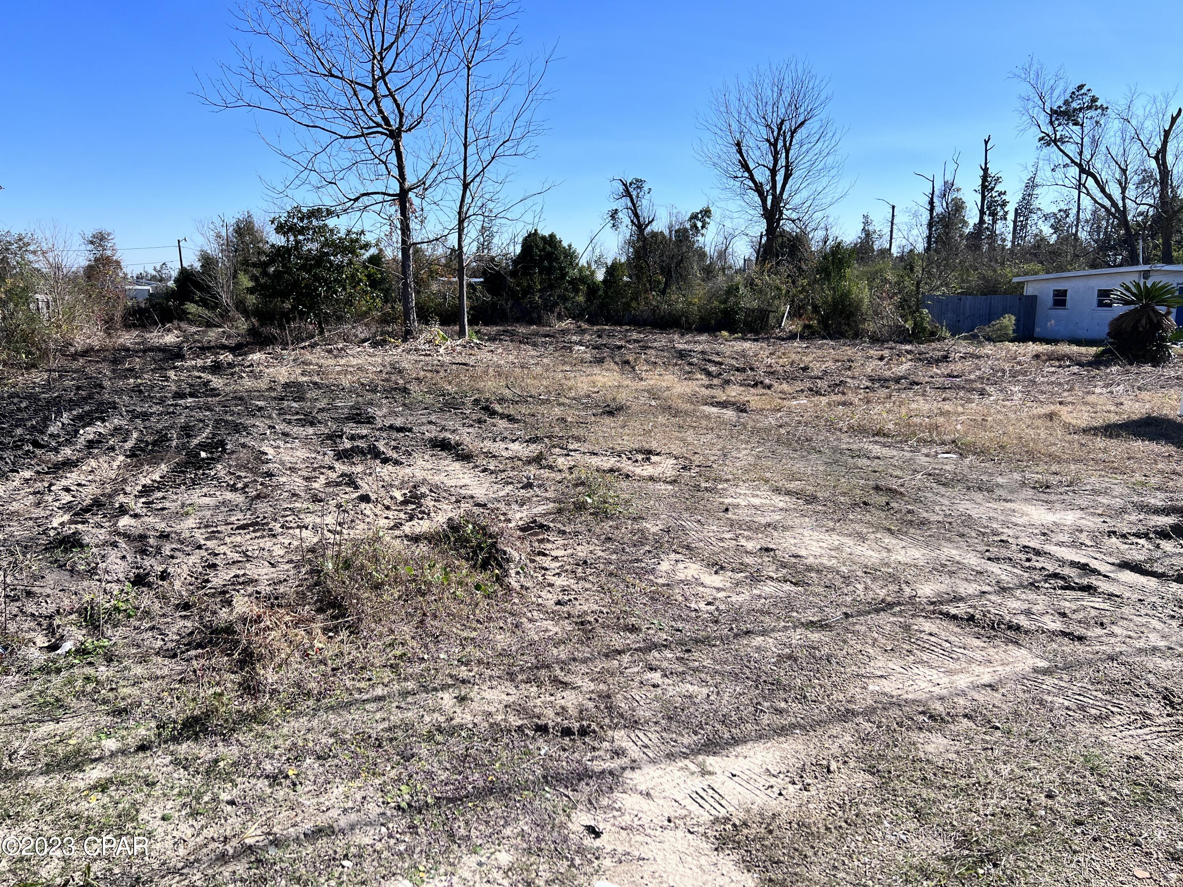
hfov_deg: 67.3
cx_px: 592
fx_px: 889
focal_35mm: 26
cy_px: 444
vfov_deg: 53.1
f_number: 1.5
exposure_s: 1/4274
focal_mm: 5.7
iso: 50
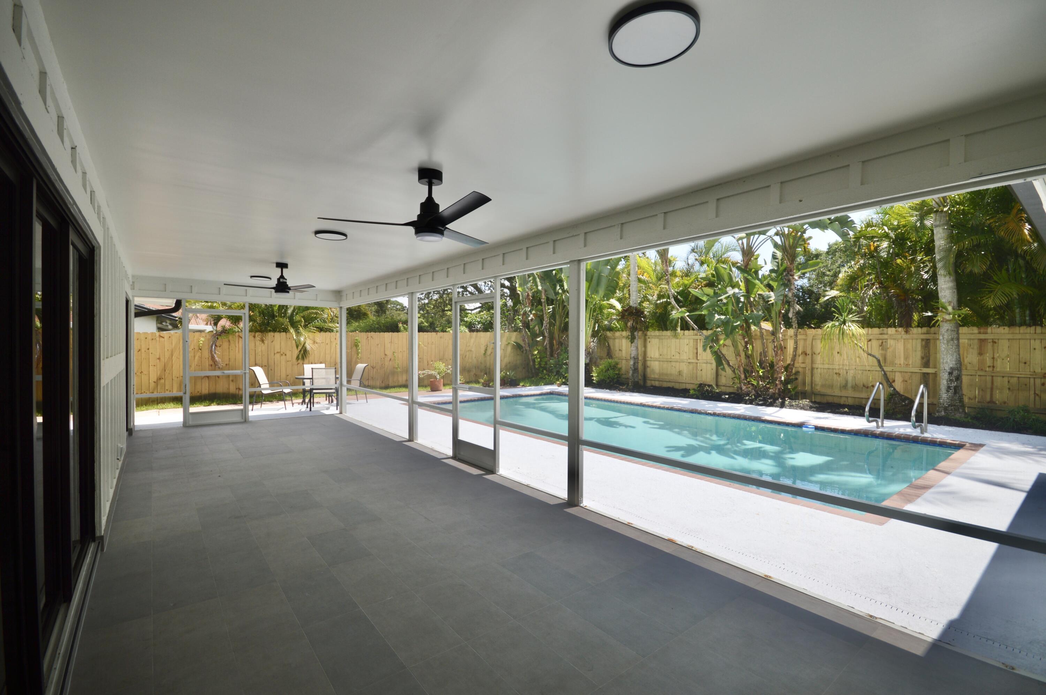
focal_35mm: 15
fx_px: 435
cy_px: 348
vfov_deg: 77.2
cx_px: 523
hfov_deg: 100.4
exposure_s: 1/160
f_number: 6.3
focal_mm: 10
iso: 100
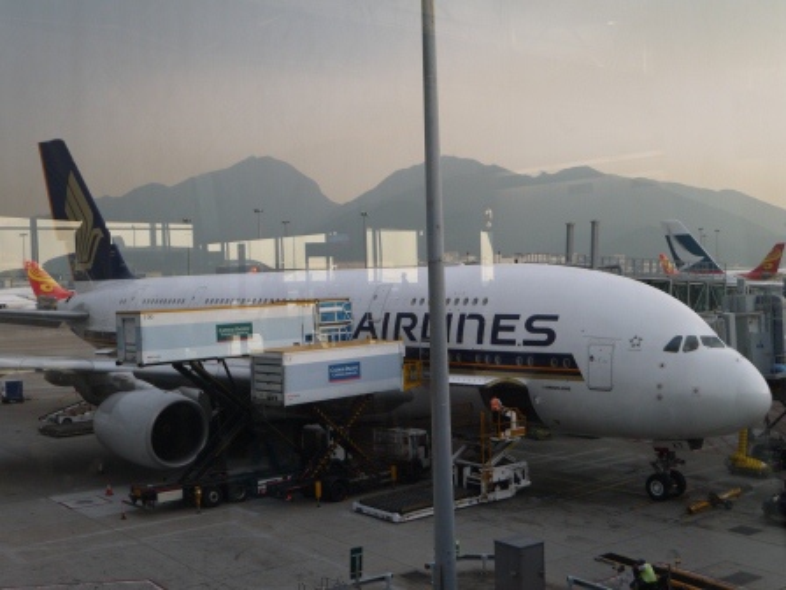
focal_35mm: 44
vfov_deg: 32.9
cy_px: 295
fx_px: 999
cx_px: 393
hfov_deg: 42.9
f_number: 4.6
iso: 160
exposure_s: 1/80
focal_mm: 22
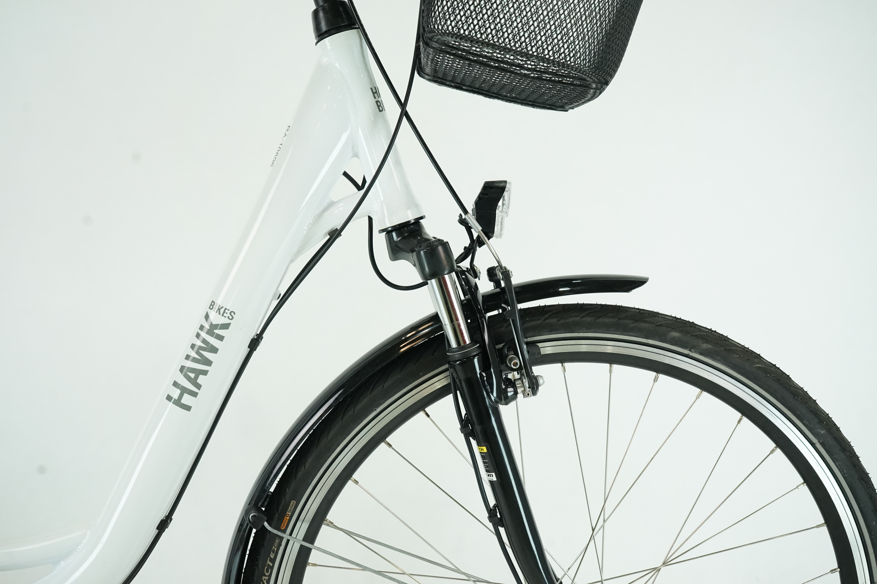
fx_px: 828
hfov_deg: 55.8
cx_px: 438
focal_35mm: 34
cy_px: 292
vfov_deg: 38.9
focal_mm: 34
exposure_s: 1/200
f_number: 7.1
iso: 2500
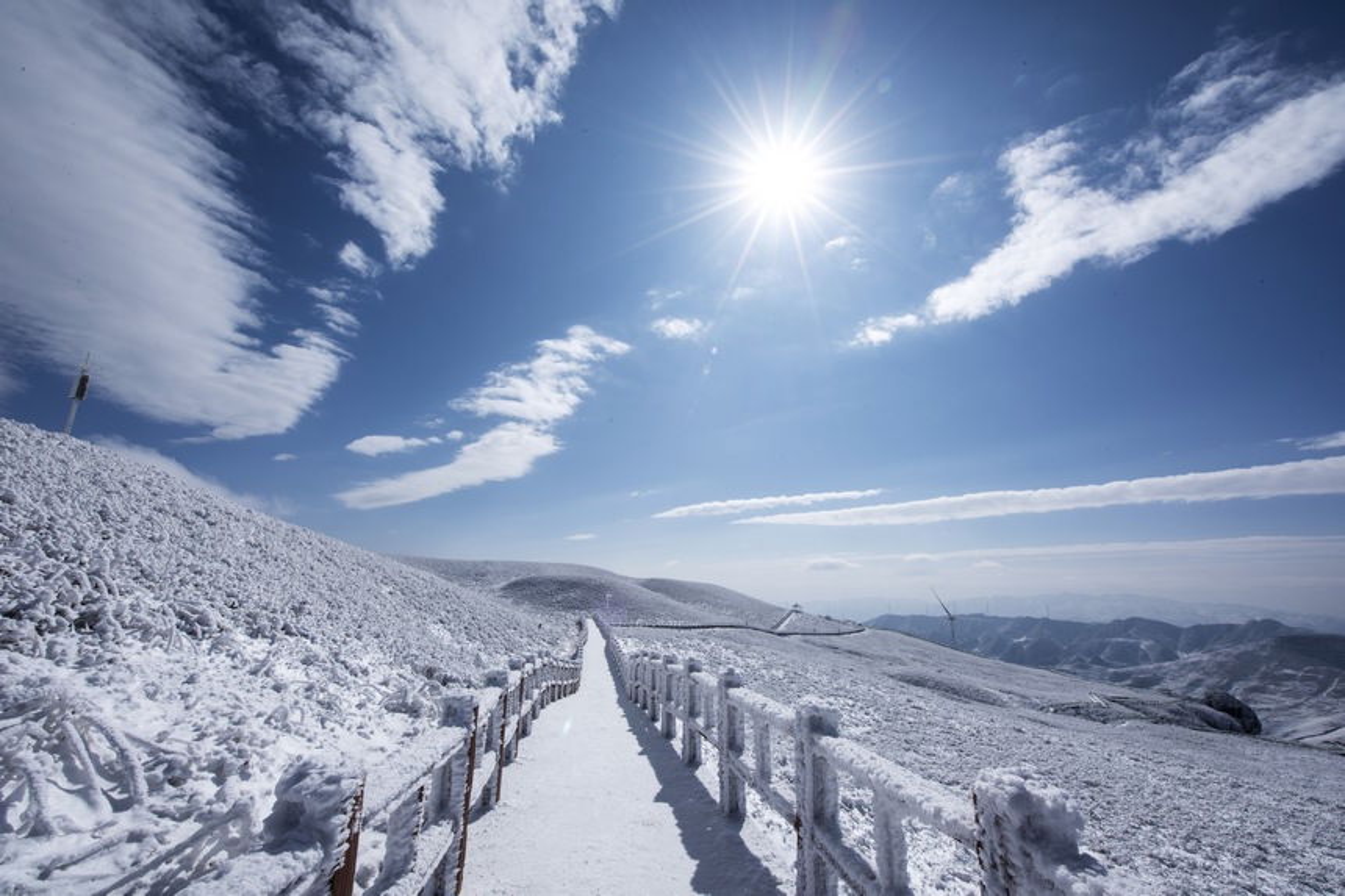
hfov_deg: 104.3
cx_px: 672
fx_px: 523
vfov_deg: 81.2
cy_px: 448
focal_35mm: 14
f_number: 22
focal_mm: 14
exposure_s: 1/80
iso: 50
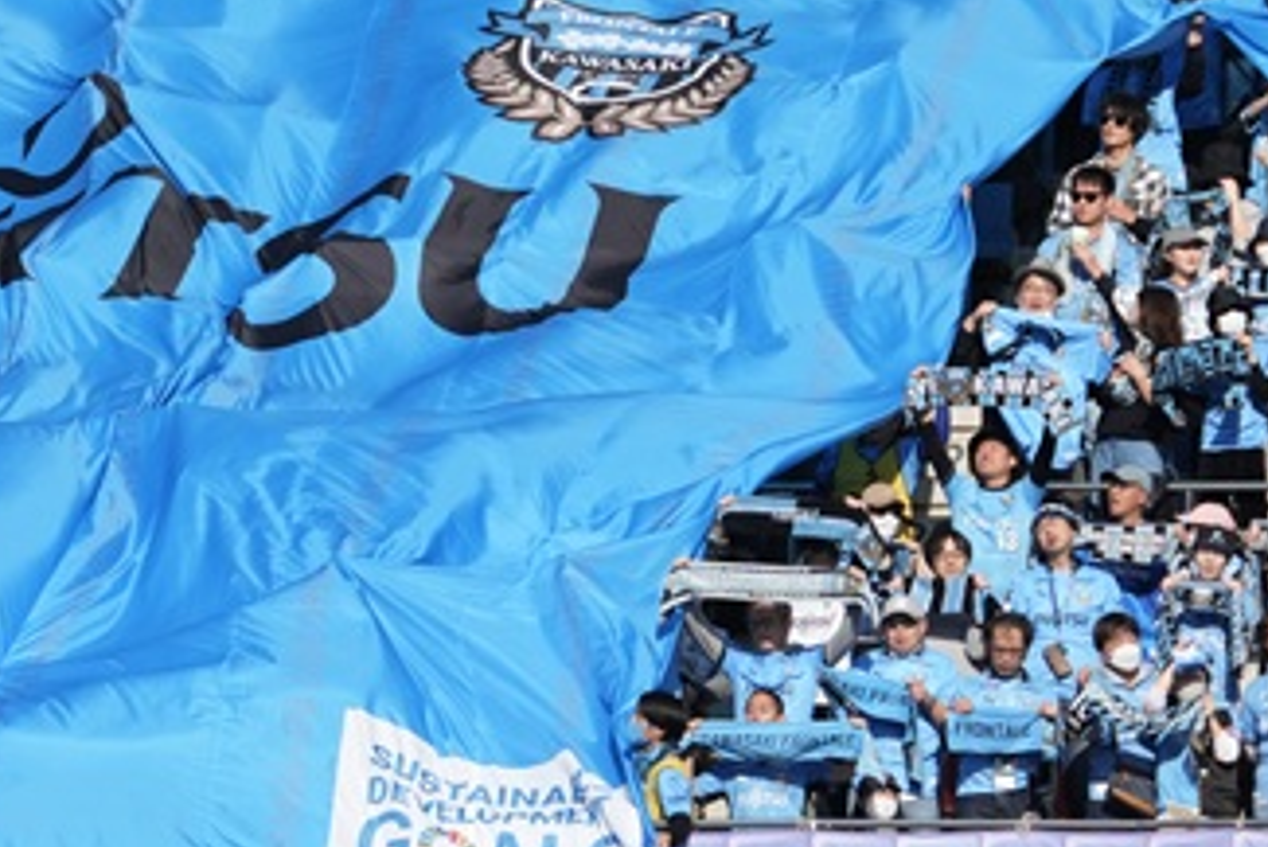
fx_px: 26286
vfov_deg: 1.8
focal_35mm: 746
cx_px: 160
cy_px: 730
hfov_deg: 2.8
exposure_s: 1/2000
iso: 400
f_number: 6.3
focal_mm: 202
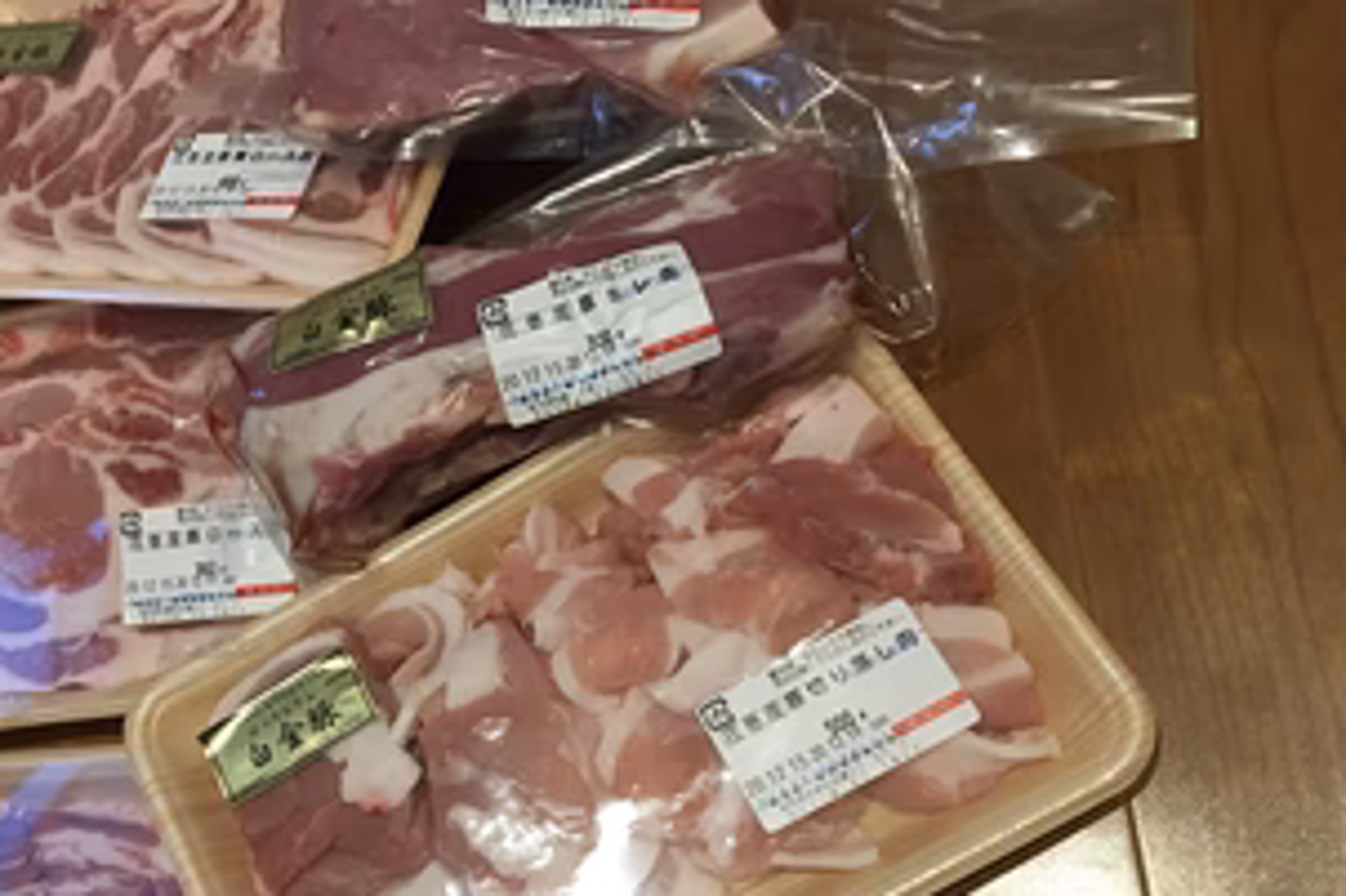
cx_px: 459
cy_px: 575
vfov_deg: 33.2
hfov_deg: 47.8
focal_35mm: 40
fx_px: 1495
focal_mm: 4.15
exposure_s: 1/30
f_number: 2.2
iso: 200
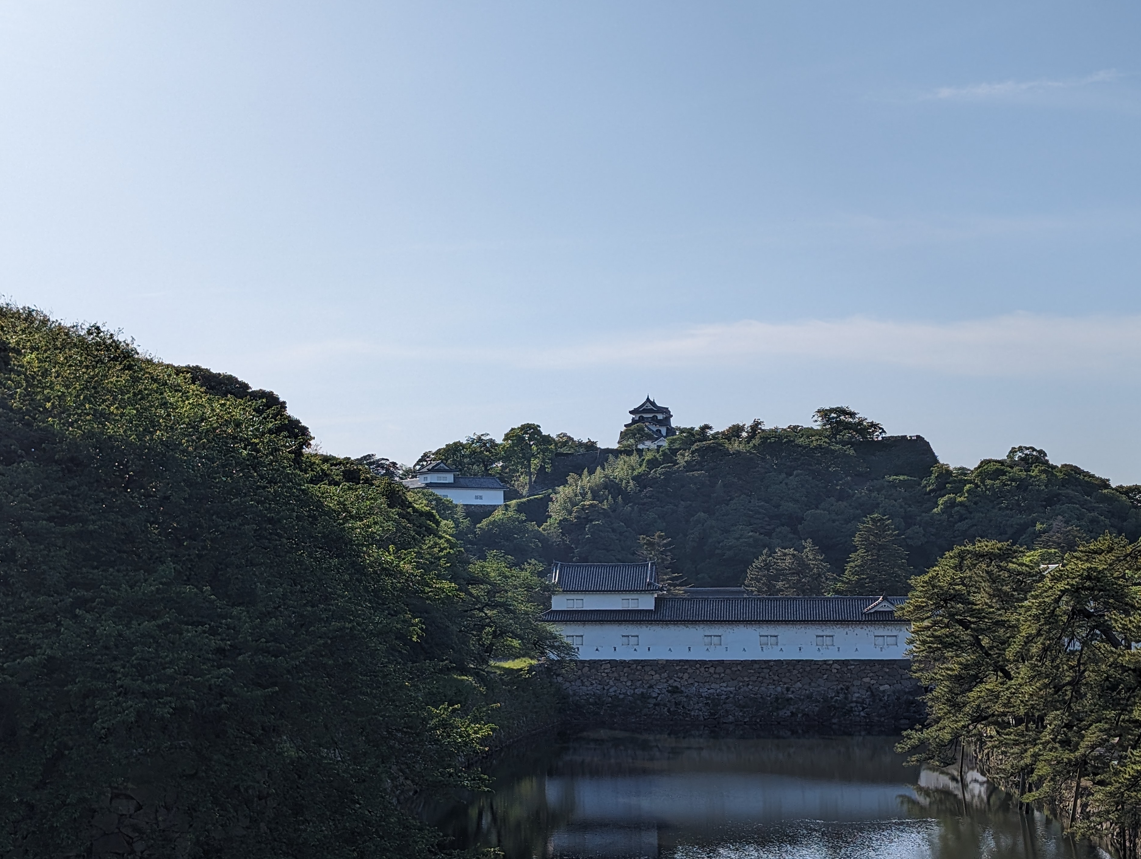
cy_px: 444
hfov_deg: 36.1
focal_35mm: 53
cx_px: 542
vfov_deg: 27.6
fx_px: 1749
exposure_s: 1/2532
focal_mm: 6.9
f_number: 1.68
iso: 22
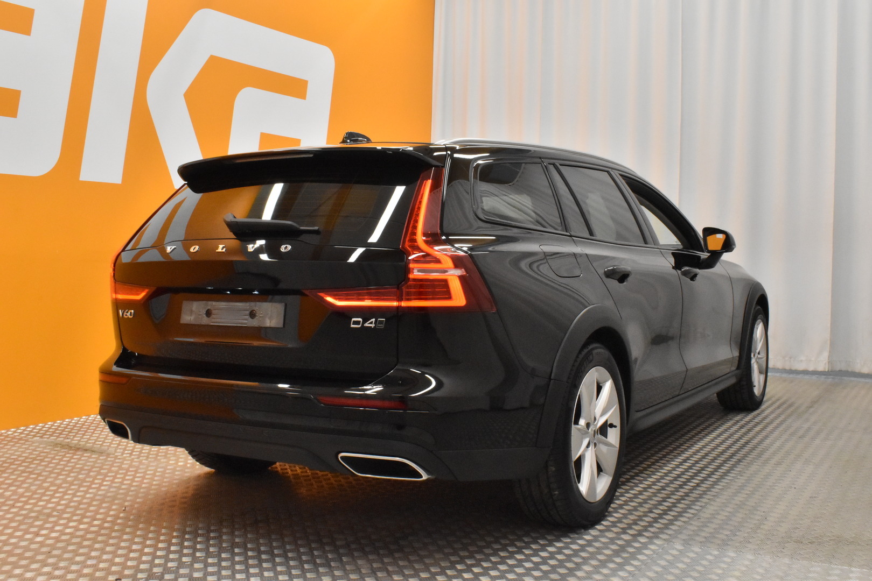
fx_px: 908
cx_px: 436
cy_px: 290
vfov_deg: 35.5
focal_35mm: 38
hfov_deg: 51.3
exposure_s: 1/40
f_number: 25
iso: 3200
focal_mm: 25
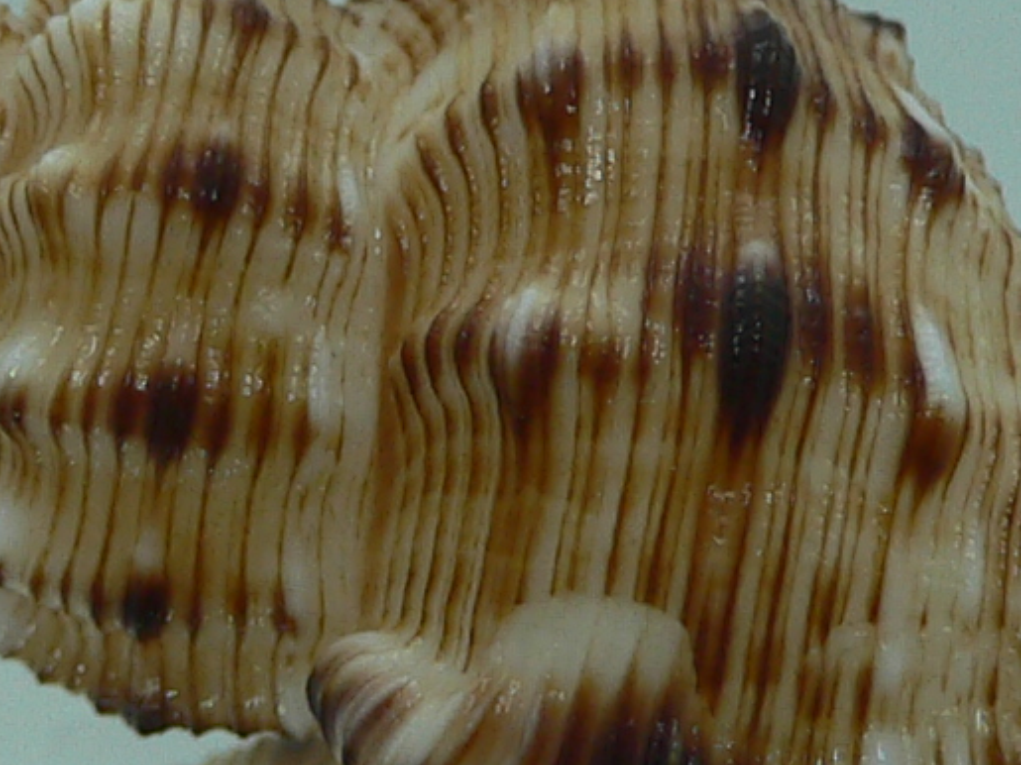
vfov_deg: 10.8
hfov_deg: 14.4
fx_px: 4040
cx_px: 490
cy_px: 601
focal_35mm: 137
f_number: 2.8
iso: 80
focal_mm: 4.6
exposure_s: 1/60
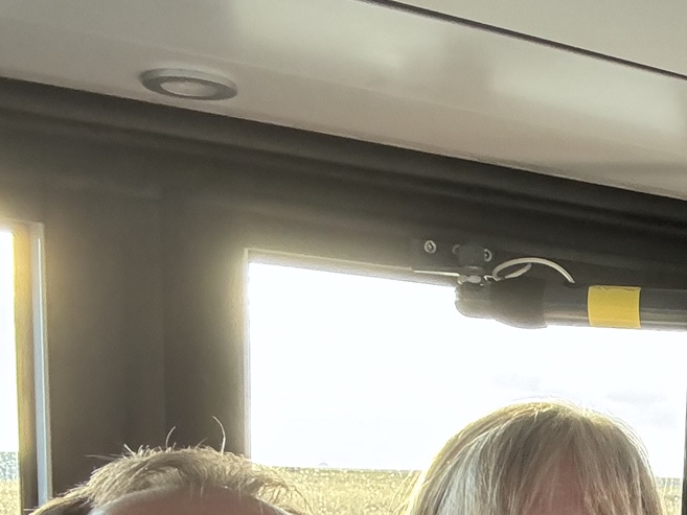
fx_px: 1389
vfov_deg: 19.5
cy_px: 660
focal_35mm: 70
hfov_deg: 25.0
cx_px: 829
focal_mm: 2.69
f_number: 1.9
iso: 320
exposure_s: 1/57
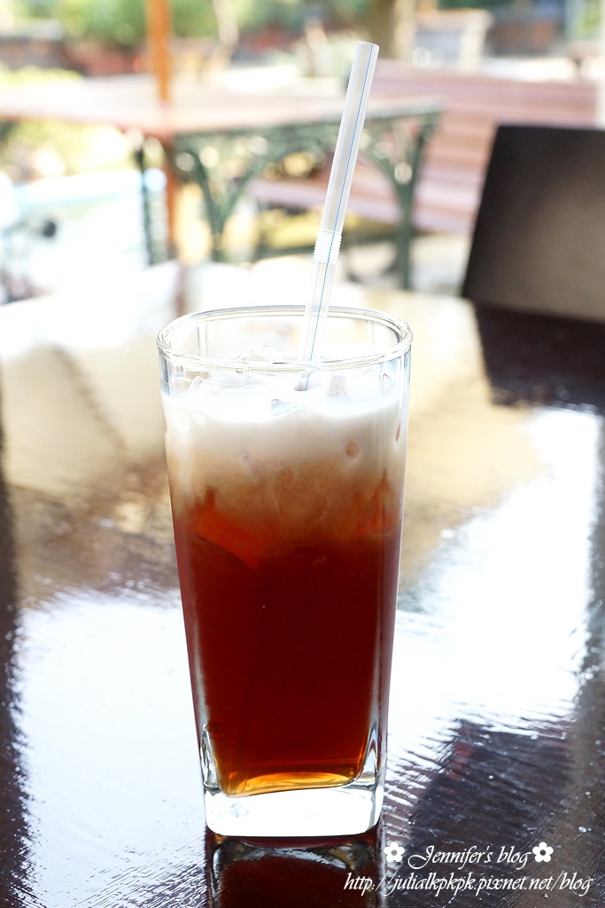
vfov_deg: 43.6
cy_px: 454
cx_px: 302
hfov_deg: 29.9
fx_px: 1134
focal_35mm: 45
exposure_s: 1/125
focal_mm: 30
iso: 800
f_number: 5.6
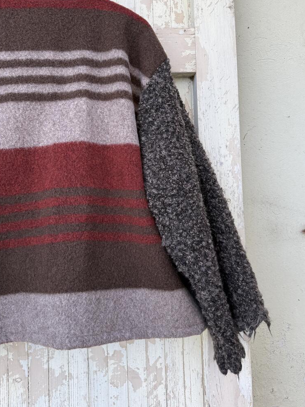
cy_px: 177
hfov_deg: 48.2
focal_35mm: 29
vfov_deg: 61.4
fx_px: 341
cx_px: 146
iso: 80
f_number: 1.78
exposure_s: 1/355
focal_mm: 6.76
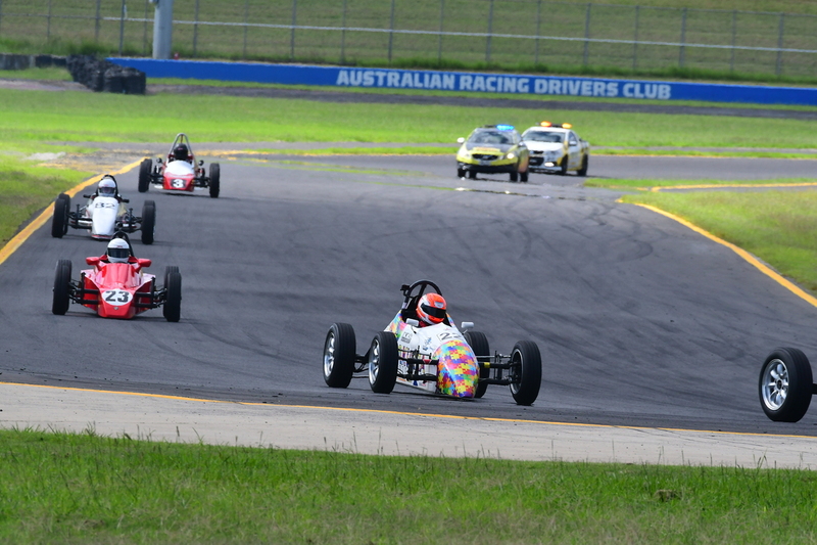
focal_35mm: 585
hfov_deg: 3.5
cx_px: 408
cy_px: 272
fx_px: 13273
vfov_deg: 2.3
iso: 640
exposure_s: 1/640
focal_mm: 390
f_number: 11
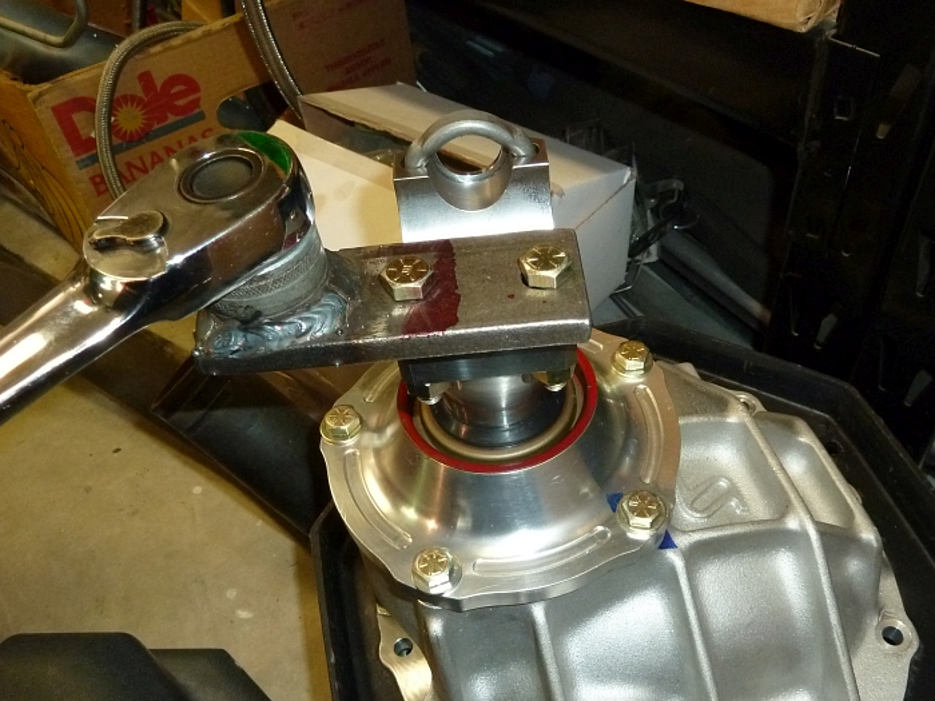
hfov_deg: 59.8
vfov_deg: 46.6
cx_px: 520
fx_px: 810
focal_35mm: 30
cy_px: 414
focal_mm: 4.1
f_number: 3.3
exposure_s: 1/30
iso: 320
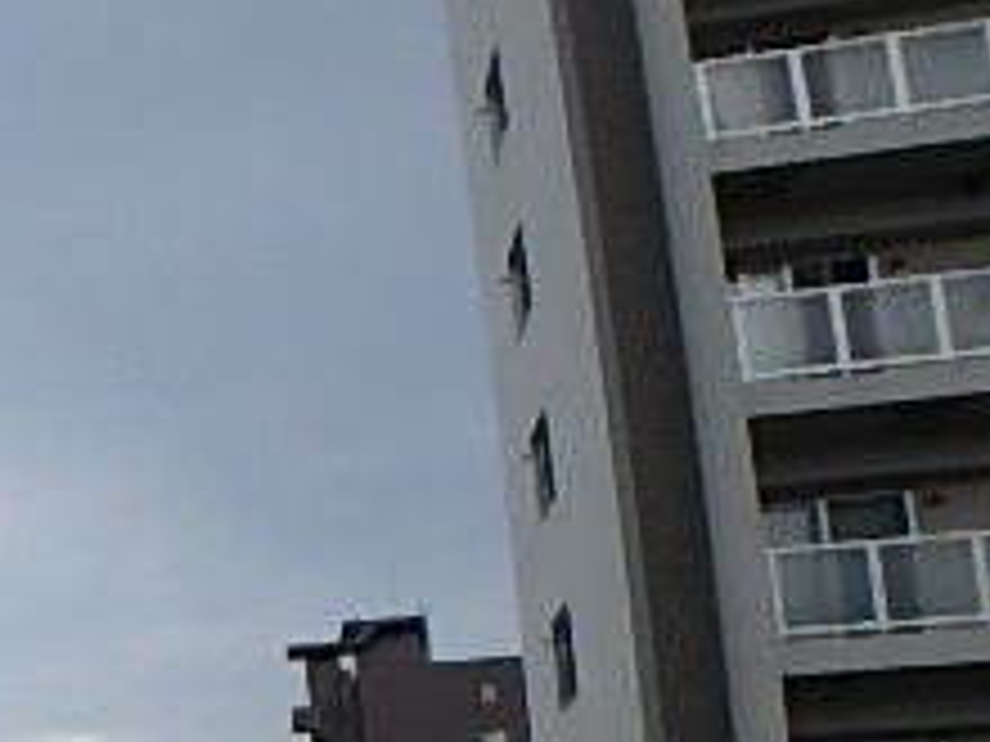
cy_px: 814
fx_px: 1745
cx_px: -396
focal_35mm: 61
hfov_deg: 25.7
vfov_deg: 22.7
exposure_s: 1/320
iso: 125
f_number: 3.5
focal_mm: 3.7
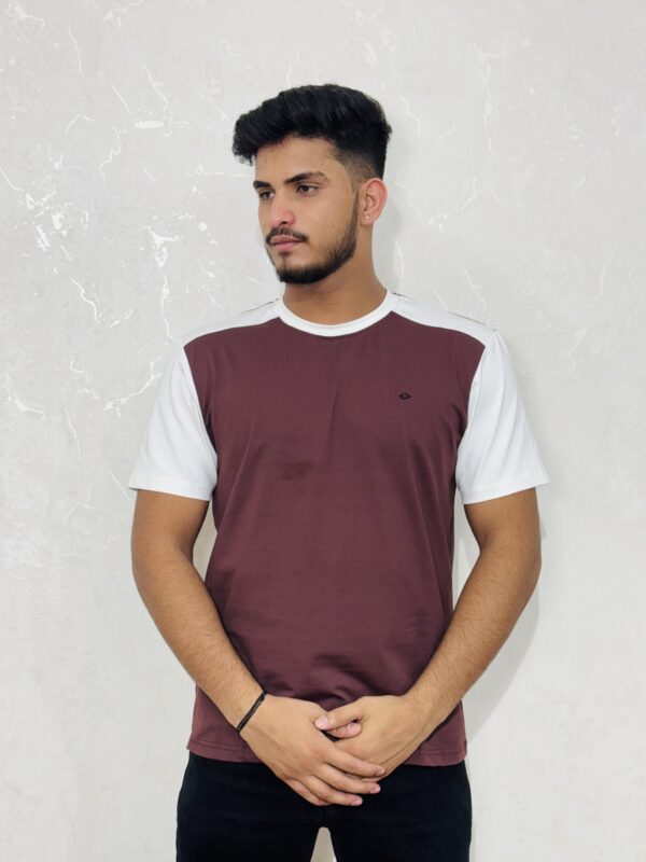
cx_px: 323
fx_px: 1294
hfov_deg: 28.0
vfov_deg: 36.8
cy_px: 431
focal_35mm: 52
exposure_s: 1/50
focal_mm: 5.96
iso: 32
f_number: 1.6
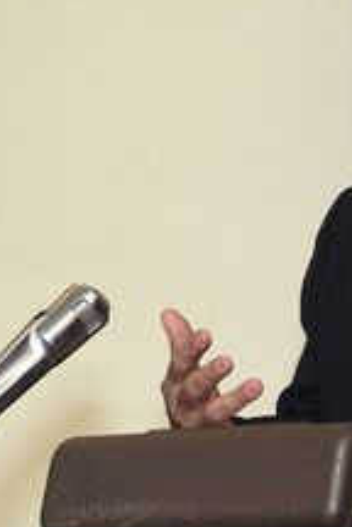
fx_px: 4370
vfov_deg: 6.9
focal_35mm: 298
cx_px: 482
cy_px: 181
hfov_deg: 4.6
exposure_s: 1/160
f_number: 4.5
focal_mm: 86
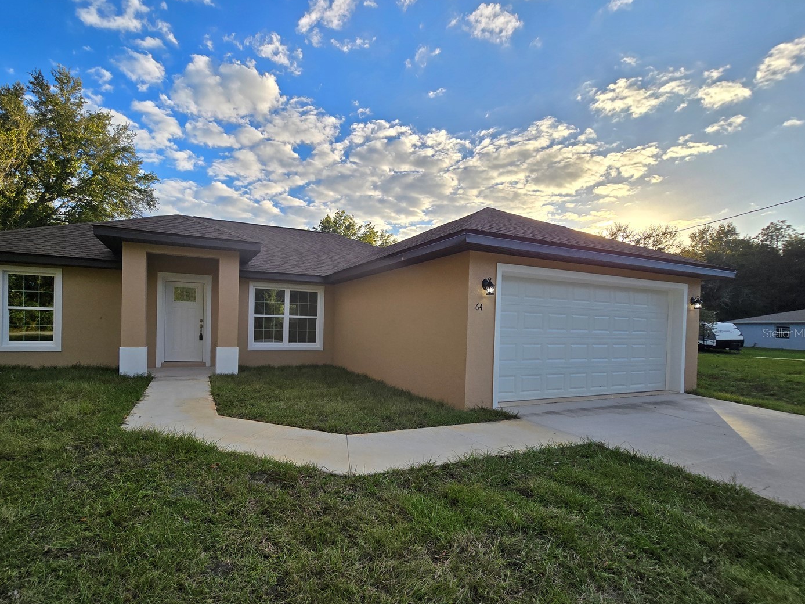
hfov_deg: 97.7
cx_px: 353
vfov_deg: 81.5
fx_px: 349
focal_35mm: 15
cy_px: 333
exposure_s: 1/1215
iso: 50
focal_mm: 2.2
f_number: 2.2
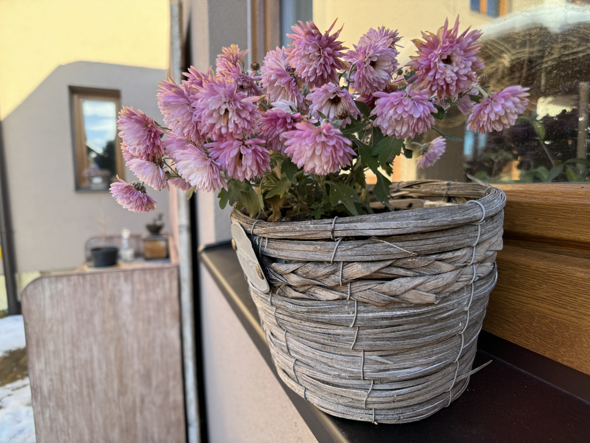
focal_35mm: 24
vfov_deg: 56.8
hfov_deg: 71.6
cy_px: 222
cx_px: 295
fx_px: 409
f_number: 1.78
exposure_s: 1/226
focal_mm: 6.86
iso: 64
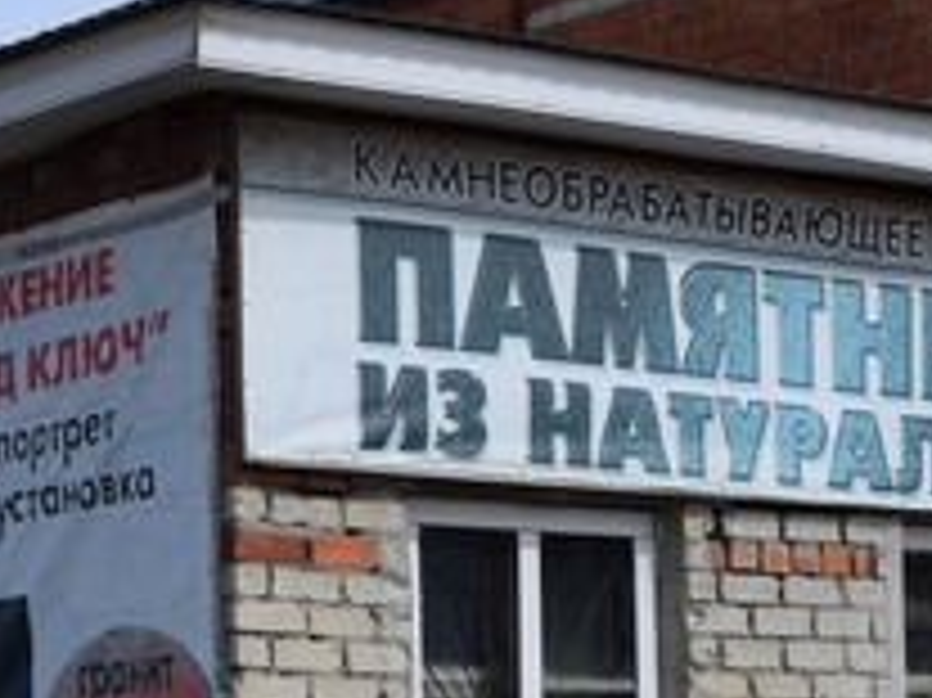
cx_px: 387
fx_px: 3902
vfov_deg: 9.9
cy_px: 1110
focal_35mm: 145
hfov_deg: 13.6
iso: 200
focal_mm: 26
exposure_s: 1/500
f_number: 11
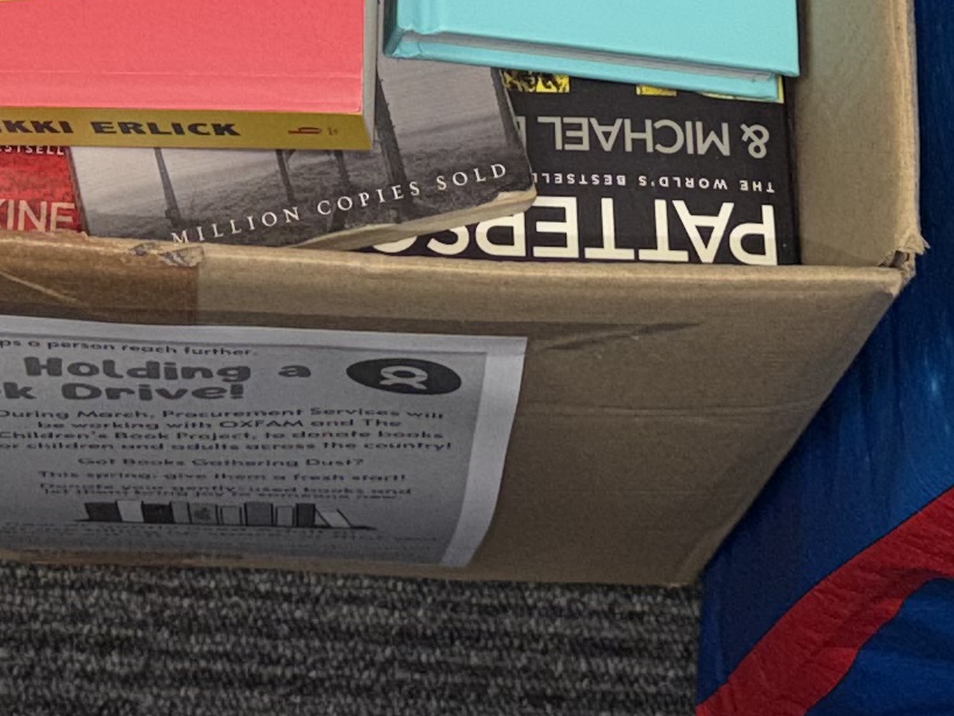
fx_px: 3252
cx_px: 248
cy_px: -601
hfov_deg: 16.6
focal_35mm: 118
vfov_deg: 11.6
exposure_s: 1/140
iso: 50
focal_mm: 6.76
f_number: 1.78
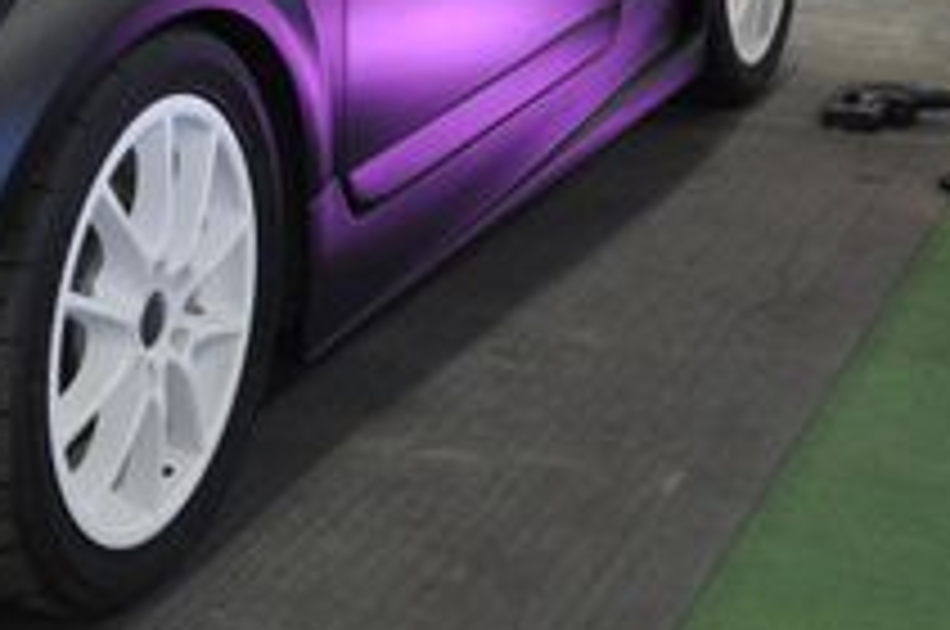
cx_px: -99
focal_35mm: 91
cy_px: -115
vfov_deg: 14.5
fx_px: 2398
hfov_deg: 21.3
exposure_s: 1/50
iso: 400
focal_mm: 20
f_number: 3.5
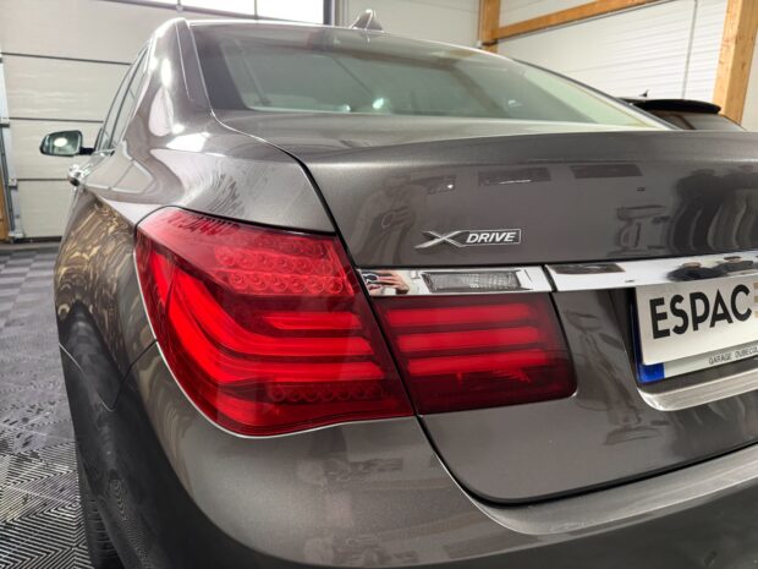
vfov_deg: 56.8
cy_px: 284
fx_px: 526
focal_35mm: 24
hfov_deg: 71.6
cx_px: 379
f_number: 1.78
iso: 640
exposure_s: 1/33
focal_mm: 6.76
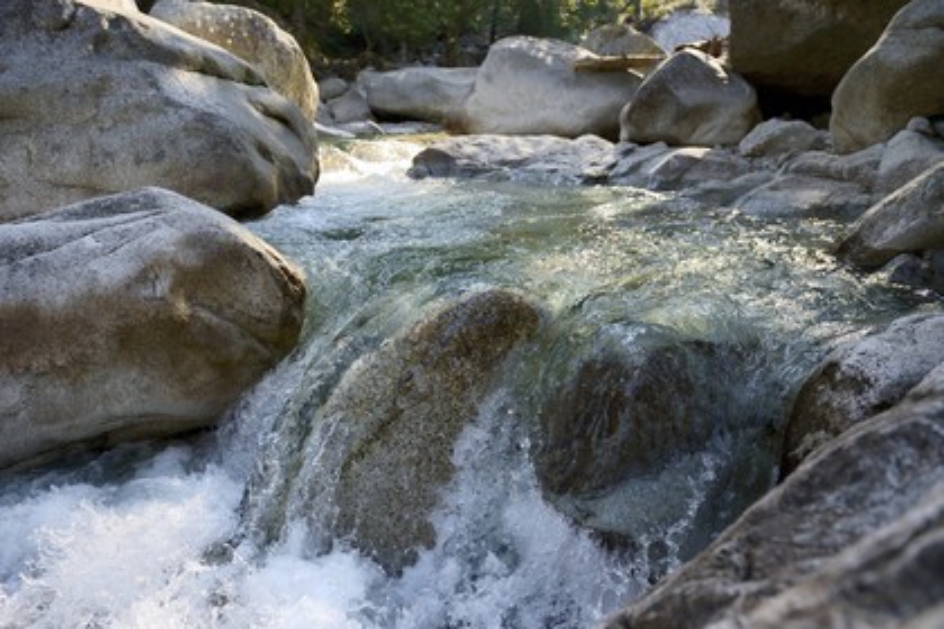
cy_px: 314
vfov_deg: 53.1
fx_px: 629
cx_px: 472
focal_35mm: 24
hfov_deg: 73.7
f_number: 4
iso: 800
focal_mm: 24
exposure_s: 1/1600
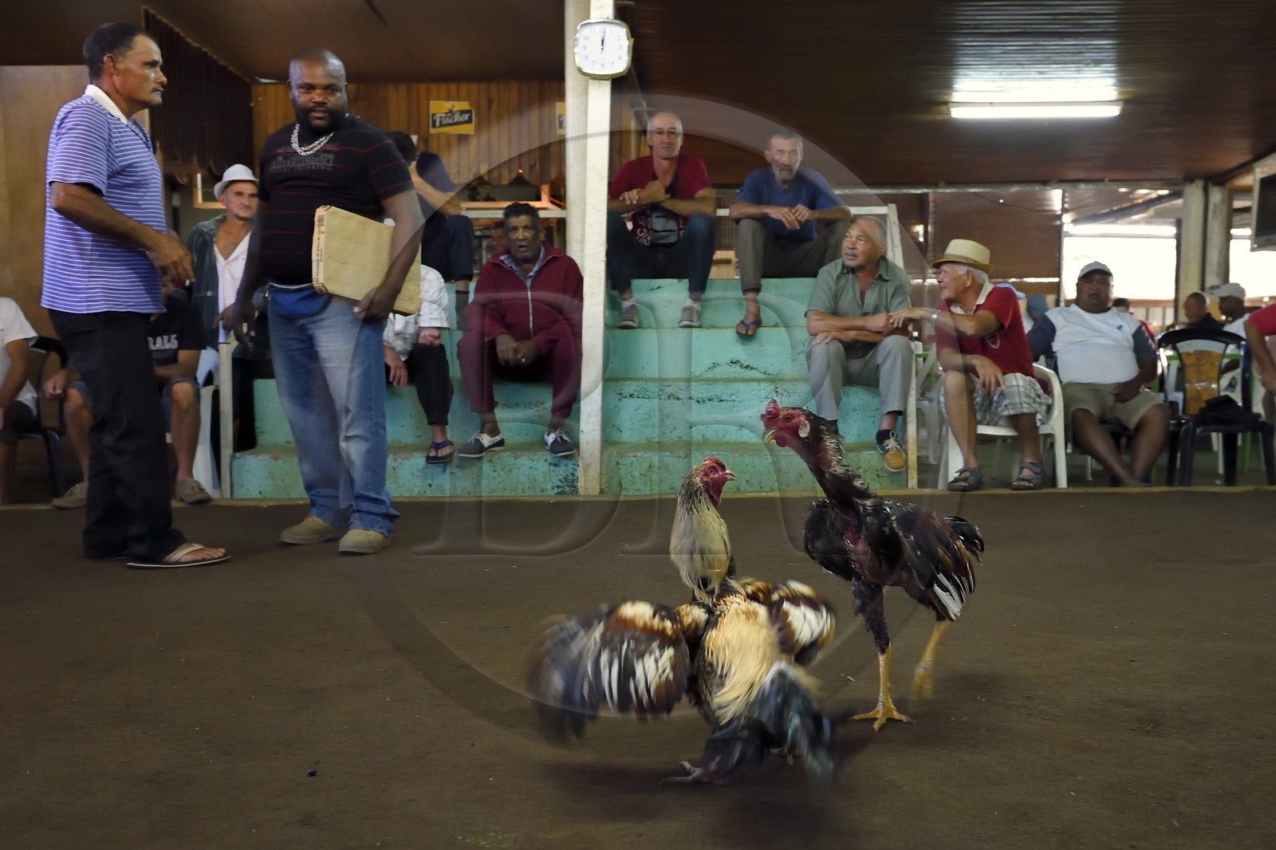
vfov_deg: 44.9
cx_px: 638
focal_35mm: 29
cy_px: 425
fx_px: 1028
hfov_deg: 63.7
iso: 6400
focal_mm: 29
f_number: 5
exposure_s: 1/125
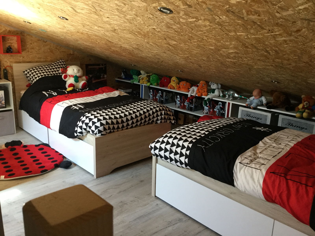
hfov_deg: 58.4
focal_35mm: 31
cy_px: 118
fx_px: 282
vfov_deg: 45.4
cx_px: 158
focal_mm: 3.3
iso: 125
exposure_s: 1/33
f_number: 2.4
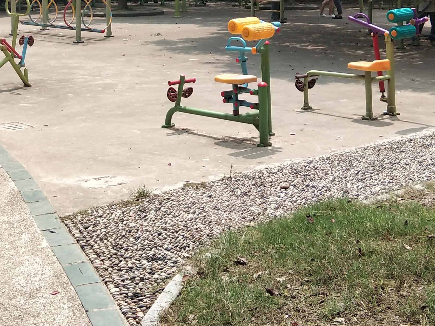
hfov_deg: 25.3
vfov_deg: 18.4
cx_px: 167
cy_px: -35
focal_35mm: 77
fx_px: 968
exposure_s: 1/817
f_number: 2.2
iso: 50
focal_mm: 3.69
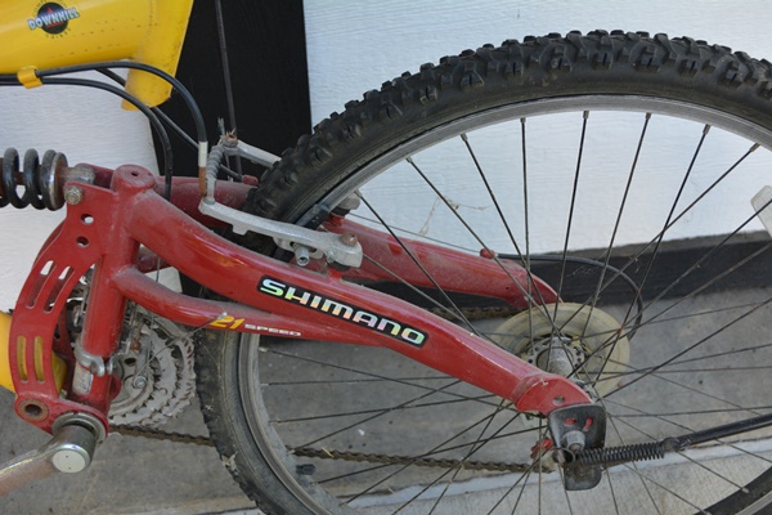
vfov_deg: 29.9
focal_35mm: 45
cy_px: 258
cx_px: 386
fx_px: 965
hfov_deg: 43.6
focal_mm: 30
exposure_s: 1/125
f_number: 5.6
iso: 360
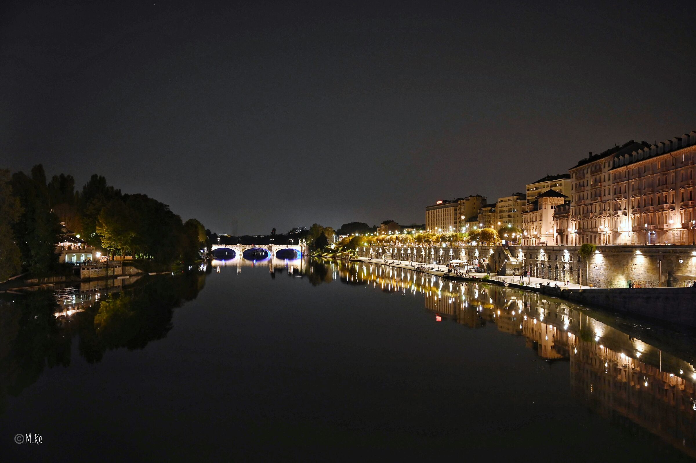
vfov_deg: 40.5
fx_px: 628
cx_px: 348
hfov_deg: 58.0
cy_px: 232
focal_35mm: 32
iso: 2500
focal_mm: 32.5
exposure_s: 1/6
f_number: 4.5
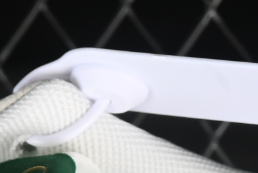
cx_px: -101
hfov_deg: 3.9
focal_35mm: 522
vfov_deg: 2.6
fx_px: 3742
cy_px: 601
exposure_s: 1/80
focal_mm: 50
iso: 160
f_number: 7.1
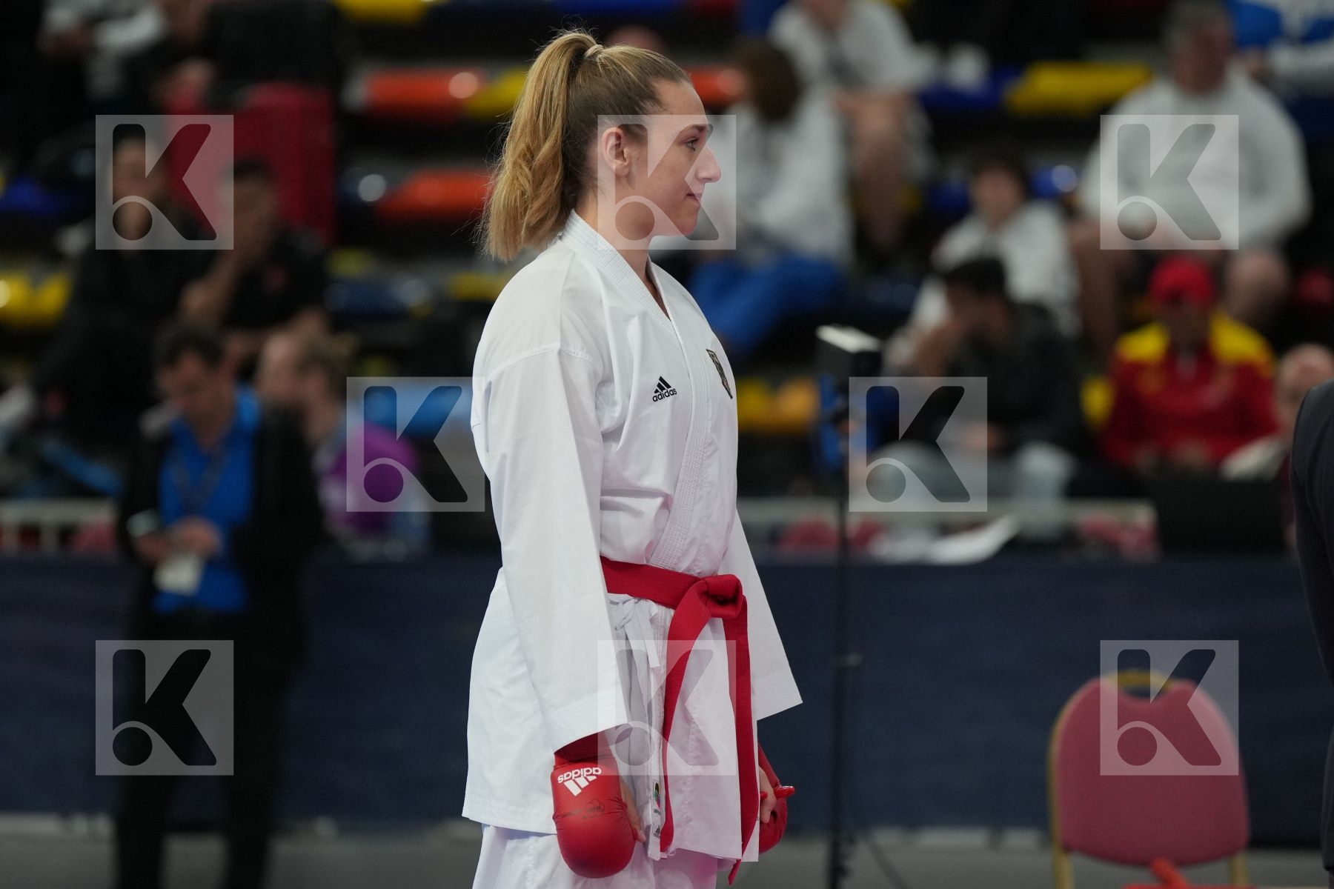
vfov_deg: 4.6
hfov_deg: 6.9
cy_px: 444
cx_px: 667
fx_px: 11116
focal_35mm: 300
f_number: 2.8
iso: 1600
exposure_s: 1/1000
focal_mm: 200
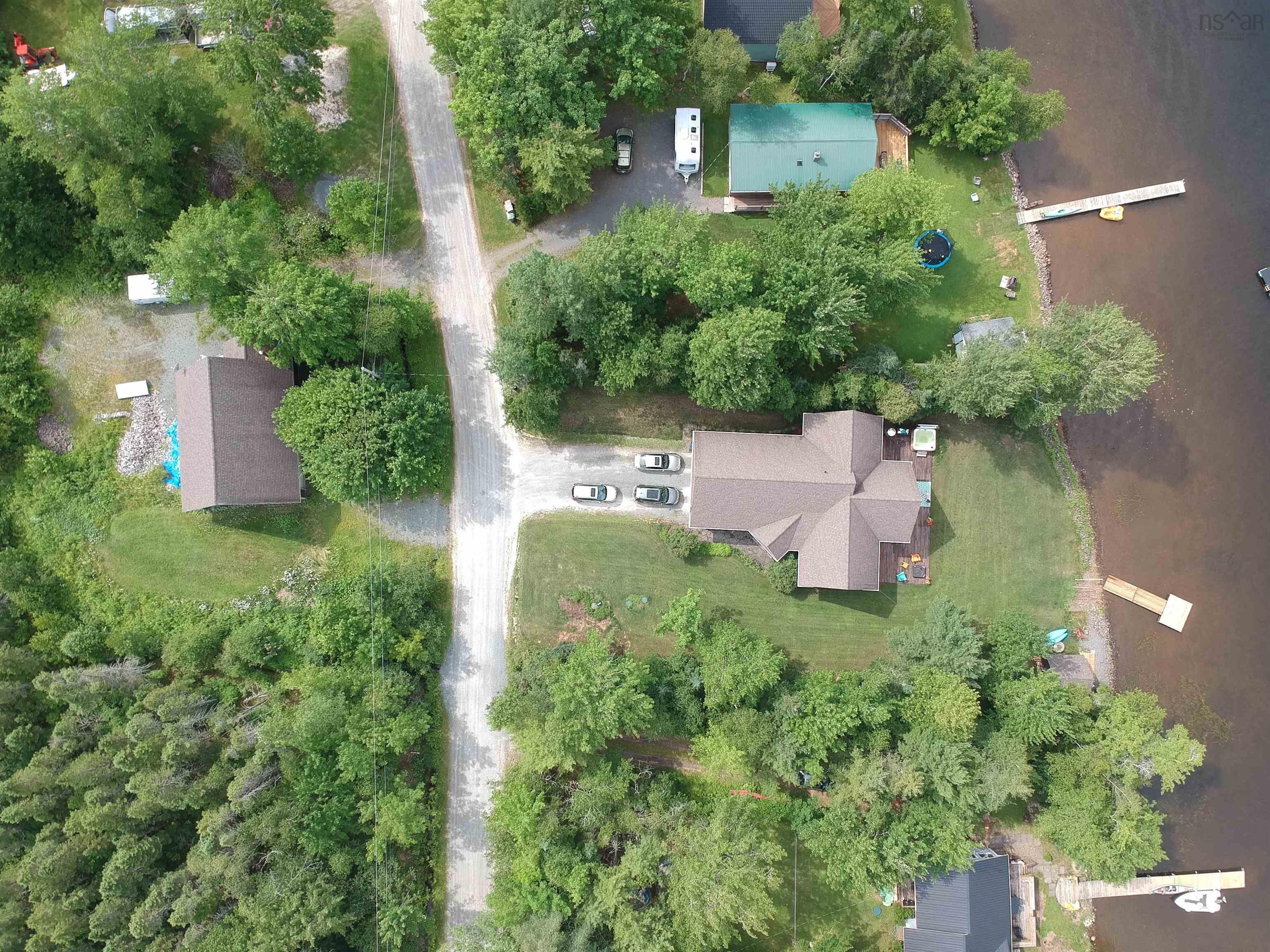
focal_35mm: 25
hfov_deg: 69.4
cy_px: 476
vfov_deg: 54.9
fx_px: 917
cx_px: 635
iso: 100
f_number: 2.6
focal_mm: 4.49
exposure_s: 1/320
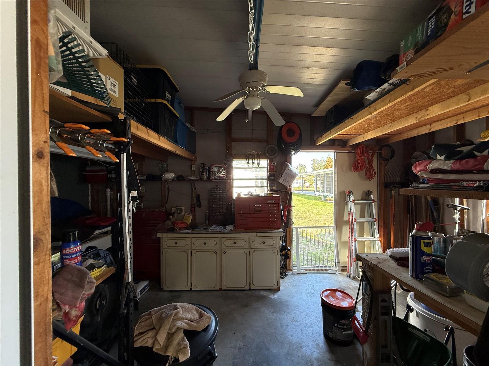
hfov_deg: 102.1
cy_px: 183
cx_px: 244
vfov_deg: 85.7
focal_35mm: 14
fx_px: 198
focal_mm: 2.22
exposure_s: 1/99
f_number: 2.2
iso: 100
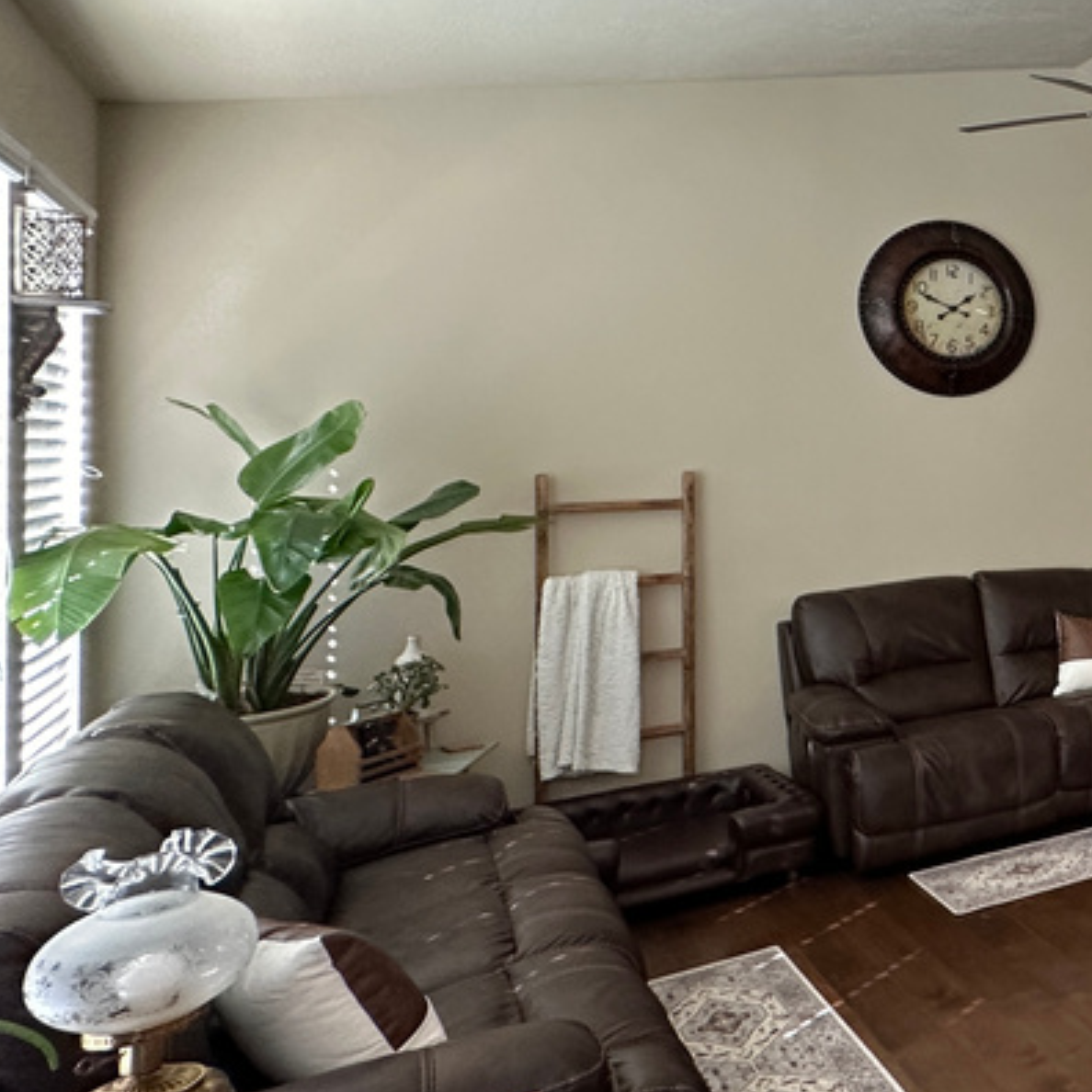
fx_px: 1142
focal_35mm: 32
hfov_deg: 36.0
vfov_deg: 50.7
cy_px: 419
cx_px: 1390
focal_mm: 2.22
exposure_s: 1/120
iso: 250
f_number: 2.2
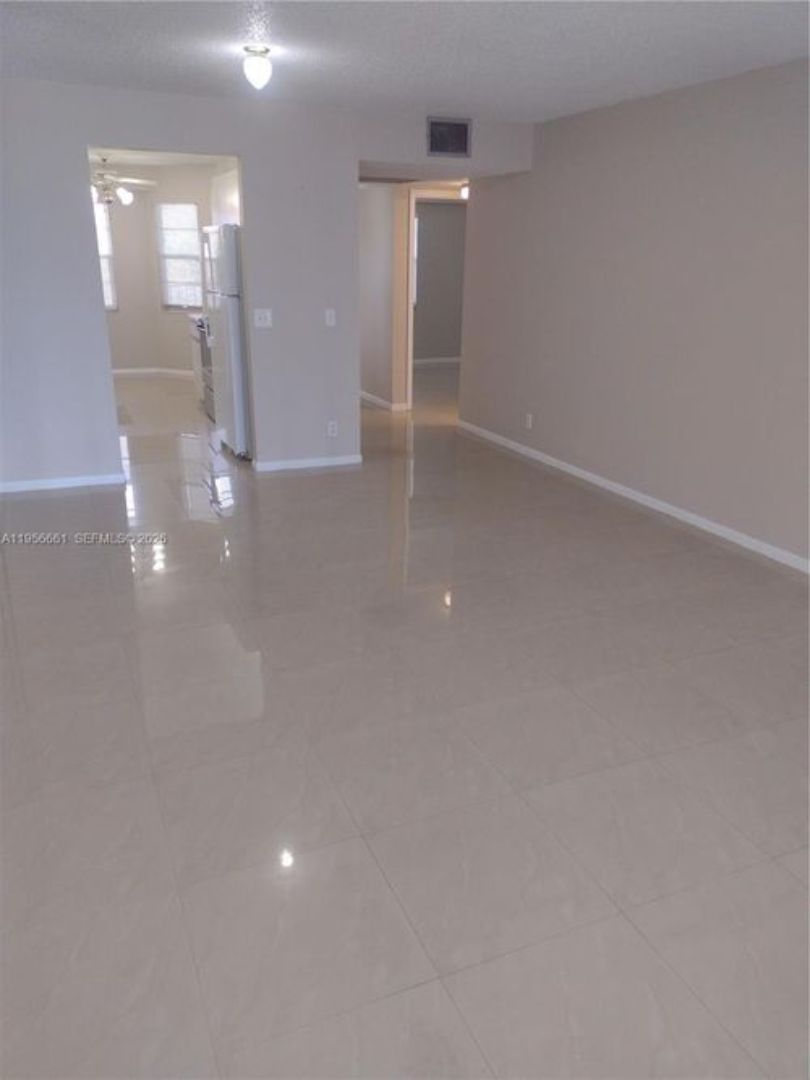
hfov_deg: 51.3
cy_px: 540
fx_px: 843
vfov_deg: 65.3
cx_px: 405
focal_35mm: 27
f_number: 1.7
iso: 109
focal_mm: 4.71
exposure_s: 1/60
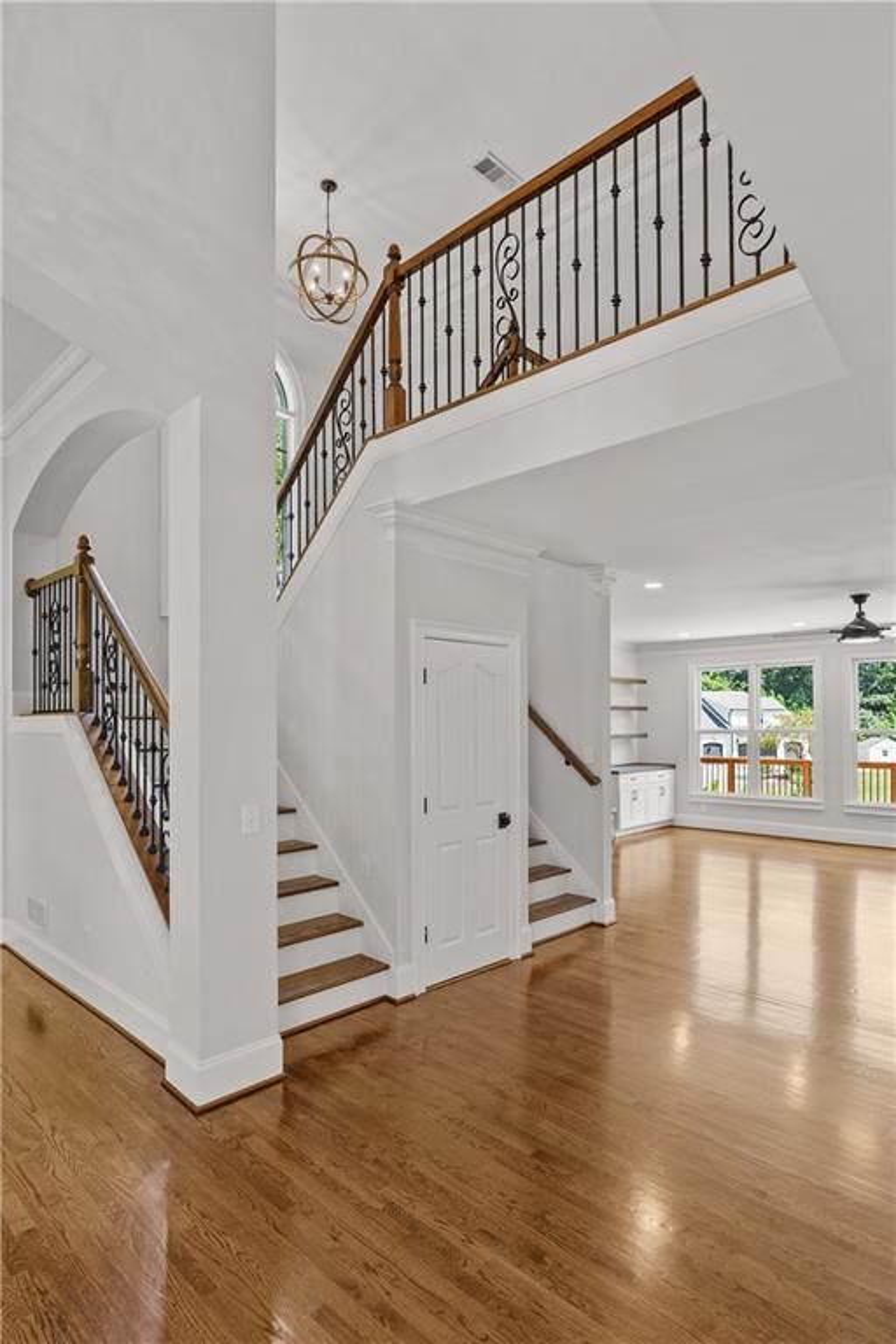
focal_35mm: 20
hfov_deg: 63.2
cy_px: 672
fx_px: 728
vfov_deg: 85.4
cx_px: 448
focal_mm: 19.5
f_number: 5.6
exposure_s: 1/40
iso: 1250
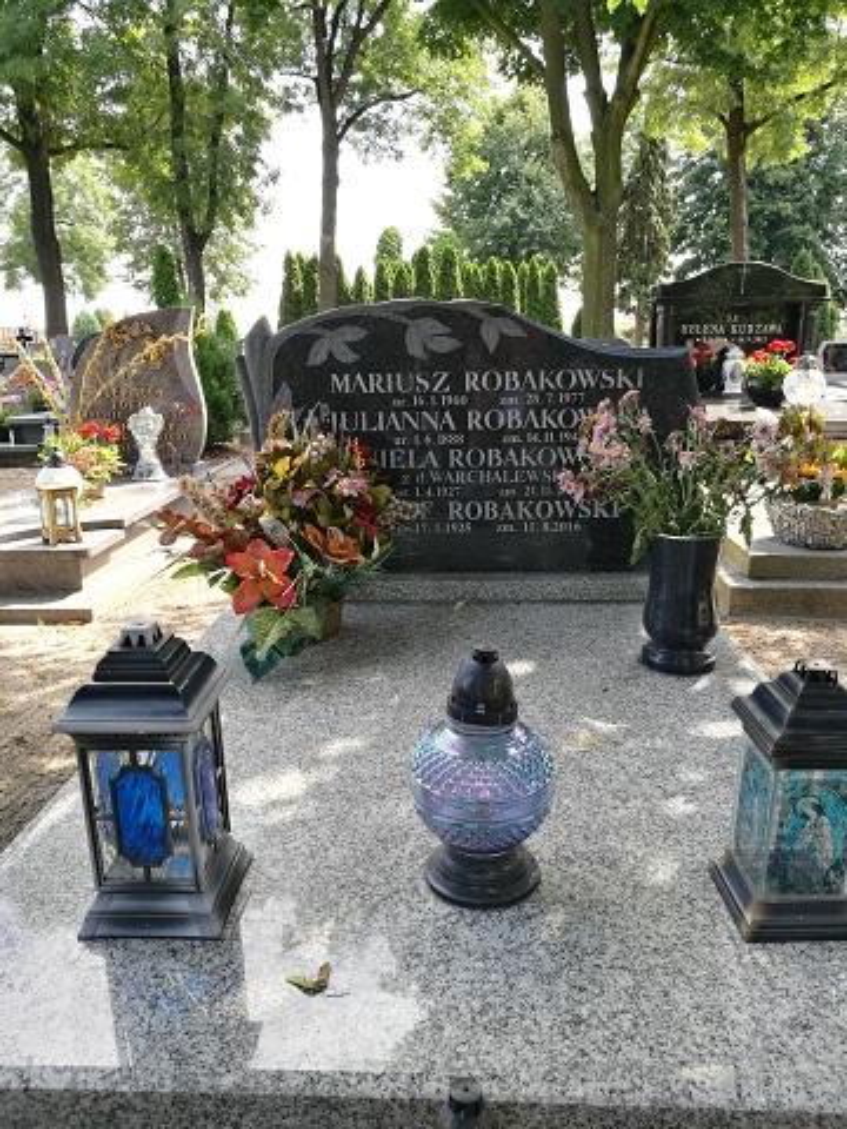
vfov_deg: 65.3
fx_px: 881
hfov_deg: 51.4
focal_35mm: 27
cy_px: 564
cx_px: 424
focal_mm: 4.5
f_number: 2.2
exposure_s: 1/100
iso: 80
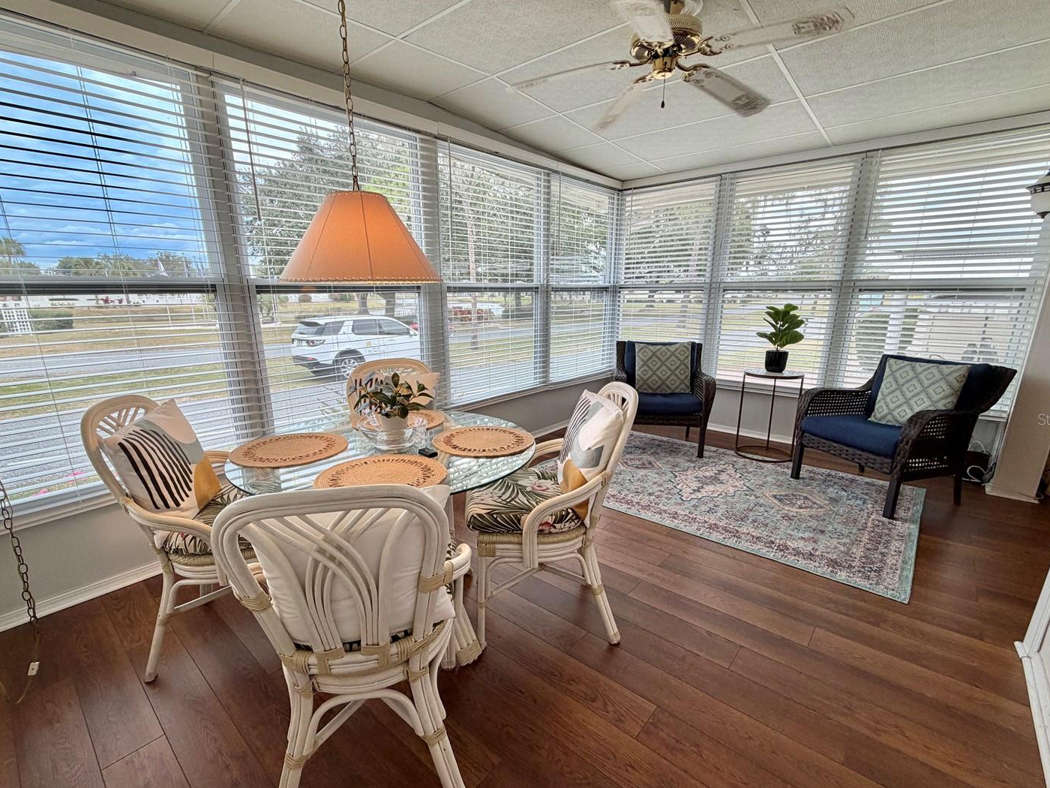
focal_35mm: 16
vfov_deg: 78.0
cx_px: 508
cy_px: 419
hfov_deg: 94.5
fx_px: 485
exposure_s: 1/120
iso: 80
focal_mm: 2.22
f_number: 2.2
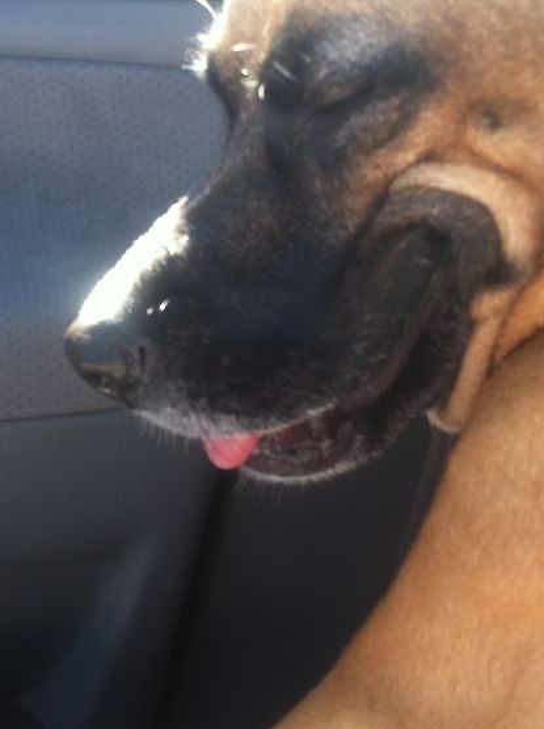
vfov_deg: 32.8
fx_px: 1240
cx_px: 291
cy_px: 361
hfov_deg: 24.7
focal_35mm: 59
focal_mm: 3.85
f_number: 2.8
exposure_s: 1/30
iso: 80
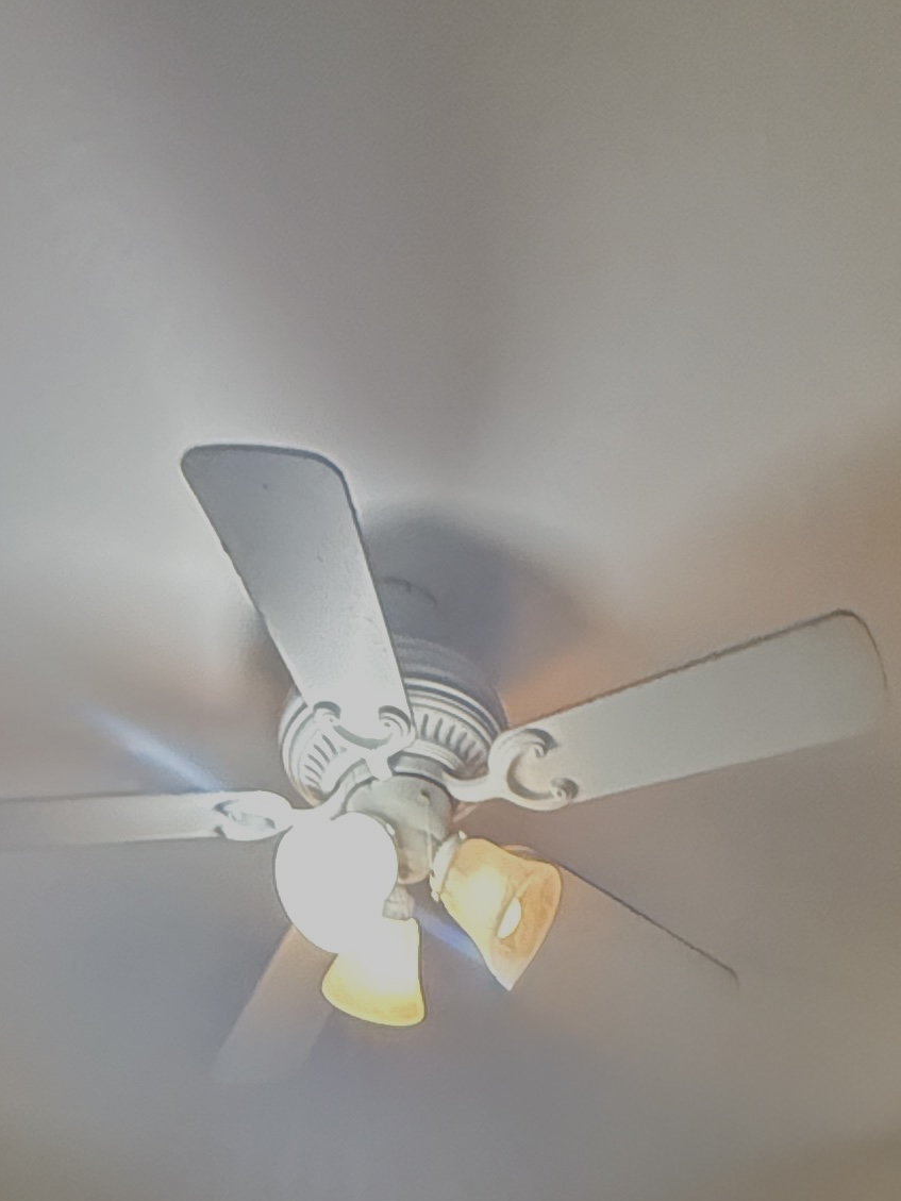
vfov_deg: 23.0
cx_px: 569
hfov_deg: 29.0
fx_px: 1735
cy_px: 2101
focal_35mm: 50
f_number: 2.2
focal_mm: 2.22
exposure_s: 1/60
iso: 640
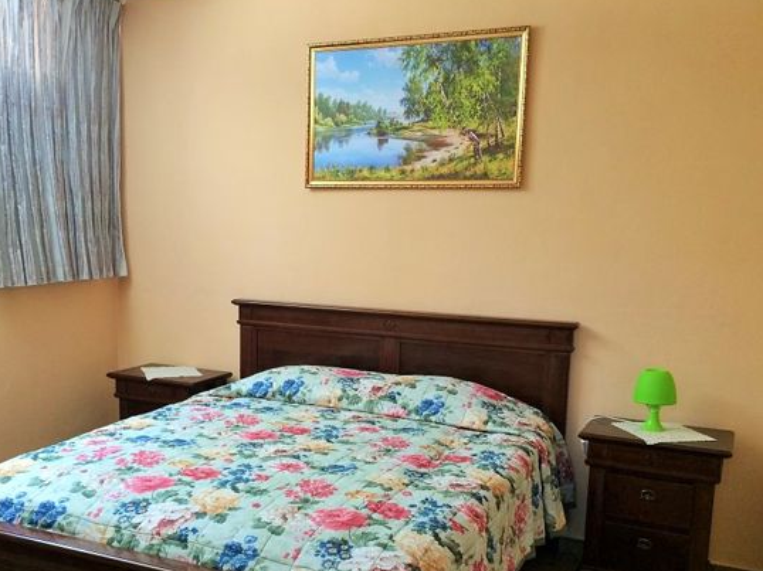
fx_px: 837
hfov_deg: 48.7
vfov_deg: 37.4
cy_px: 366
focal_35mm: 38
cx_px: 311
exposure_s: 1/33
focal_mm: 4.15
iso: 80
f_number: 2.2
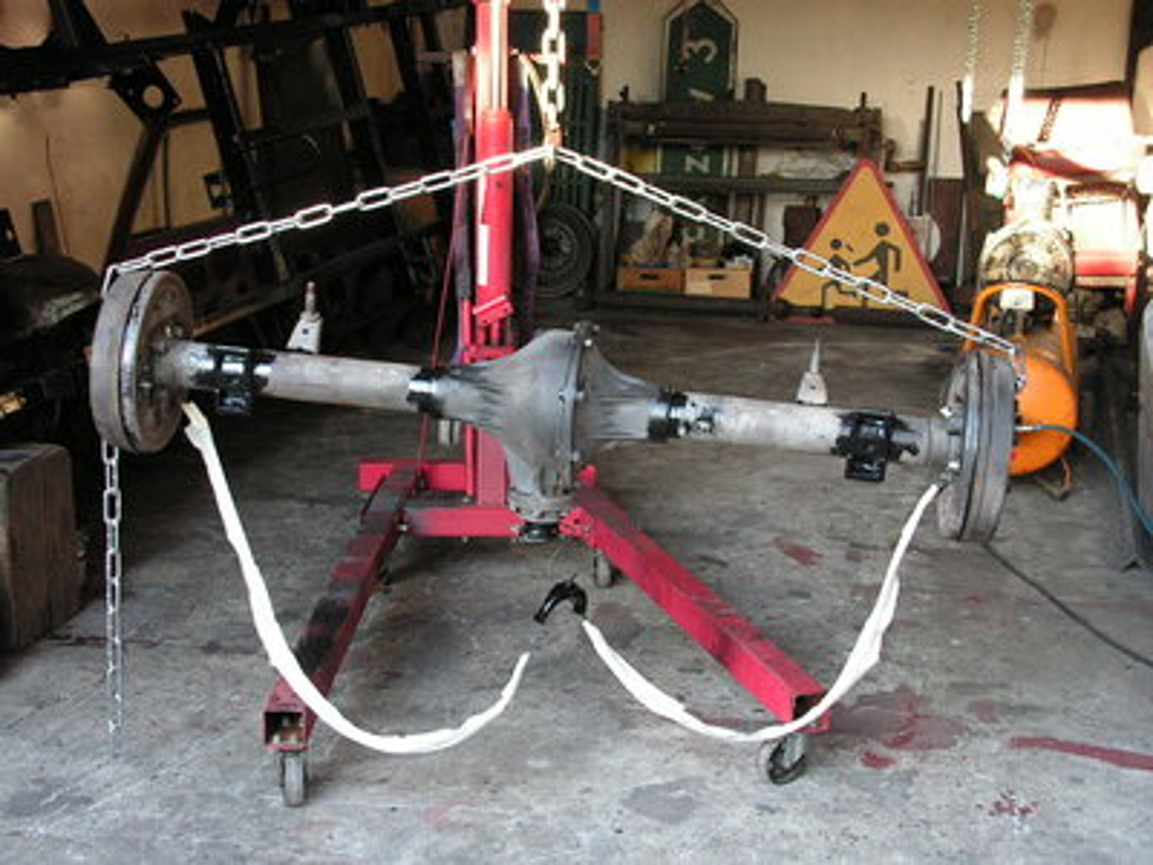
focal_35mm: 51
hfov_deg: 37.5
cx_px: 576
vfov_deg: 28.6
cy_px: 432
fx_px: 1699
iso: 160
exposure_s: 1/60
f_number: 3.2
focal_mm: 8.6
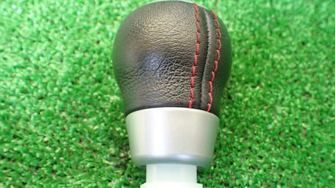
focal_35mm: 33
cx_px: 169
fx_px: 293
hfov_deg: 59.5
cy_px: 99
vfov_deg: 35.6
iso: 800
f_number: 2.3
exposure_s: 1/100
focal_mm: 5.4
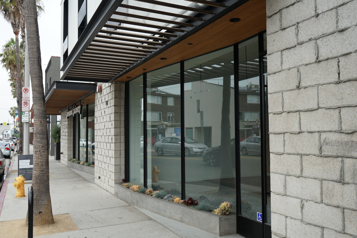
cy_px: 122
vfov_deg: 42.4
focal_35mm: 31
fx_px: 308
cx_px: 170
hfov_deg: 60.2
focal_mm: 28
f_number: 5
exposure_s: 1/200
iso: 100
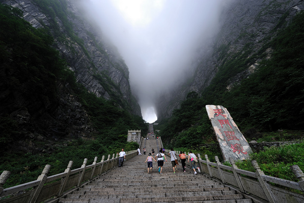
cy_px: 102
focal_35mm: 14
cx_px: 152
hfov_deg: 104.3
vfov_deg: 81.1
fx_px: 118
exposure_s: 1/80
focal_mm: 14
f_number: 8
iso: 200
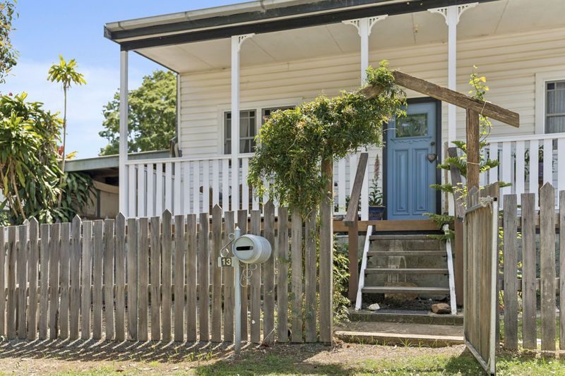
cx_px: 282
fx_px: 455
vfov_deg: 44.9
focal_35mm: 29
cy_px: 188
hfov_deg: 63.7
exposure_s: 1/3200
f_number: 2.8
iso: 800
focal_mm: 29
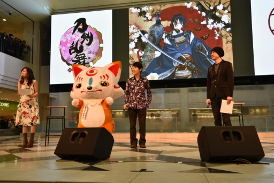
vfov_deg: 36.9
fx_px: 274
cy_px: 92
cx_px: 137
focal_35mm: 36
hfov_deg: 53.1
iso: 400
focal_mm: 24
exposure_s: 1/125
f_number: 5.6
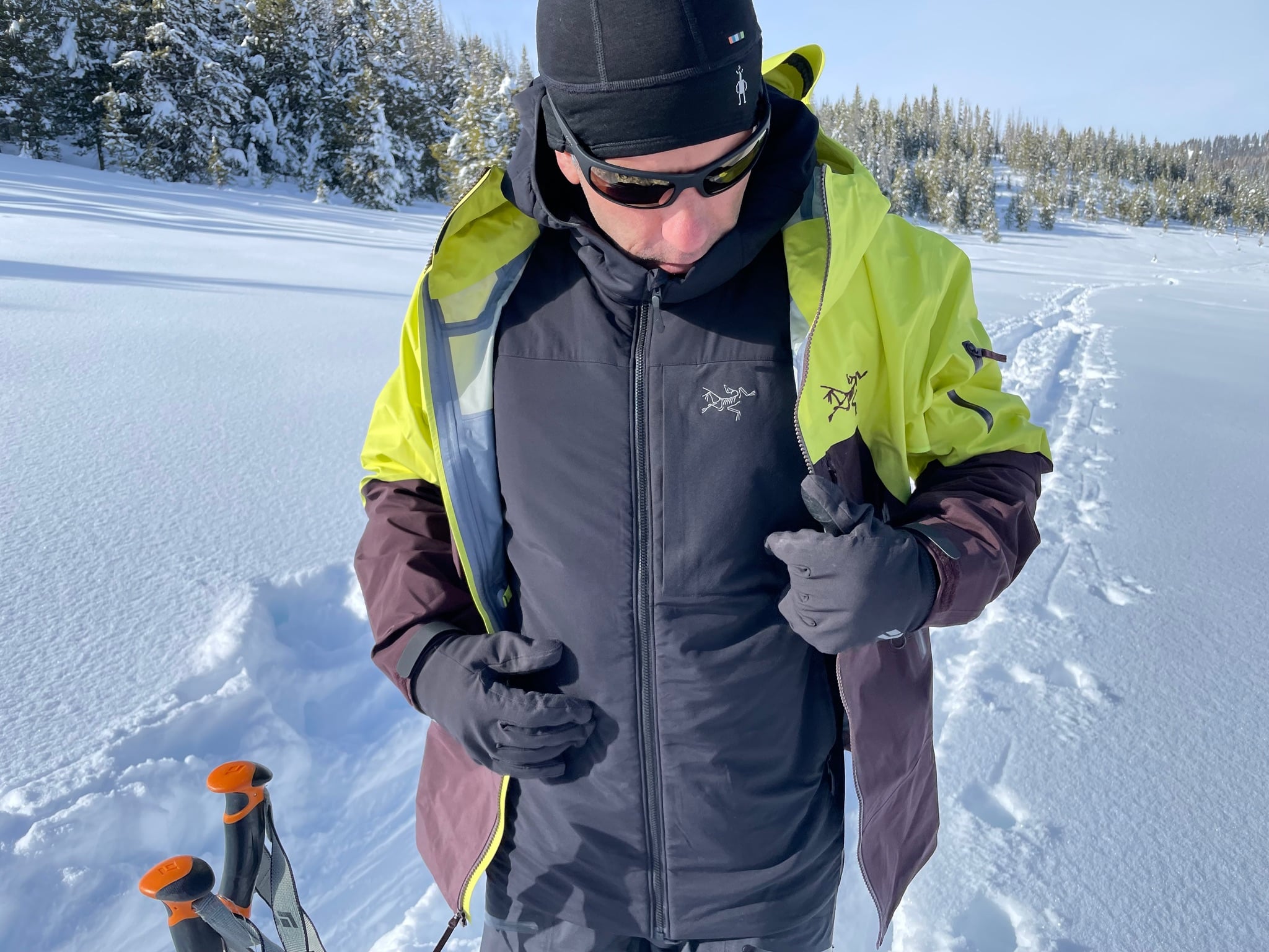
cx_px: 634
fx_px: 953
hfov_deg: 67.3
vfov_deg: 53.1
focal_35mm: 26
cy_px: 476
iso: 32
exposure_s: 1/2304
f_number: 1.6
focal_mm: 4.2
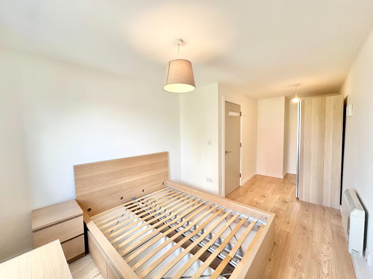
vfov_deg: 85.7
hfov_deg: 102.1
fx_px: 151
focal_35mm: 14
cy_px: 140
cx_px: 186
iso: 100
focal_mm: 2.22
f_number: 2.2
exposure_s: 1/99
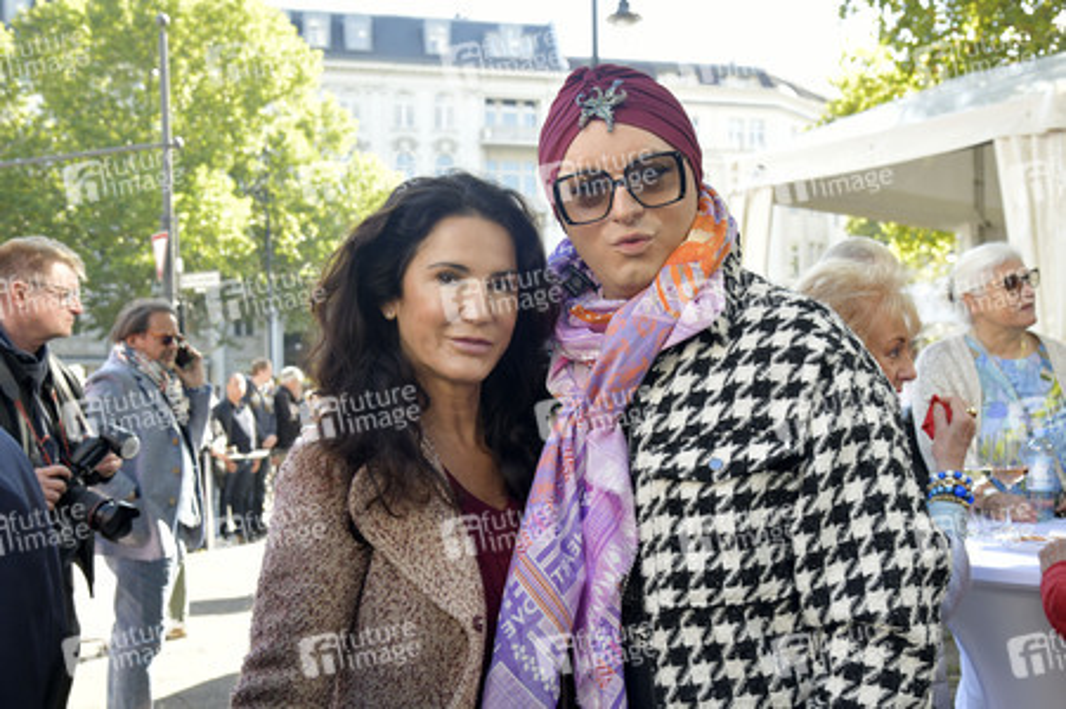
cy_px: 354
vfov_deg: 35.0
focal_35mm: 38
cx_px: 533
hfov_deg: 50.7
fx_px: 1124
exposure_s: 1/250
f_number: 6.3
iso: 800
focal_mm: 38
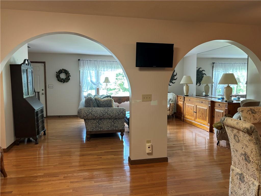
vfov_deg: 53.1
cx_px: 130
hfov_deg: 67.3
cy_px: 98
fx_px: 196
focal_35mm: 26
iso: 250
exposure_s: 1/60
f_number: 1.6
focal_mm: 5.96
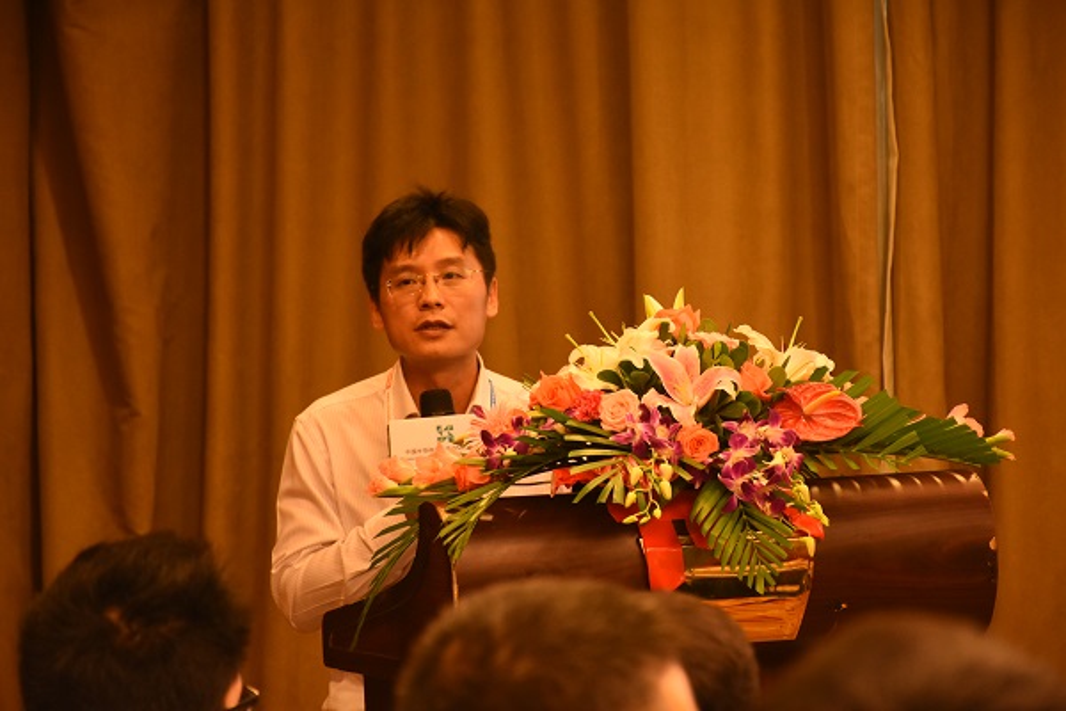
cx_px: 533
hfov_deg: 11.8
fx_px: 5152
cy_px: 356
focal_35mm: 174
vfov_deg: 7.9
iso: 2000
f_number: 5.6
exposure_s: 1/25
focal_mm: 116
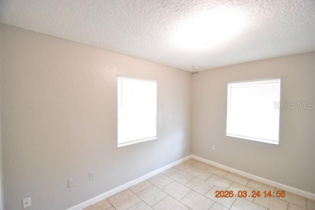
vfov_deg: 77.3
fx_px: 131
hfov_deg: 100.4
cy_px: 105
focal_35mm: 15
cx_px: 158
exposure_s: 1/30
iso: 800
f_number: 3.5
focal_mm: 10
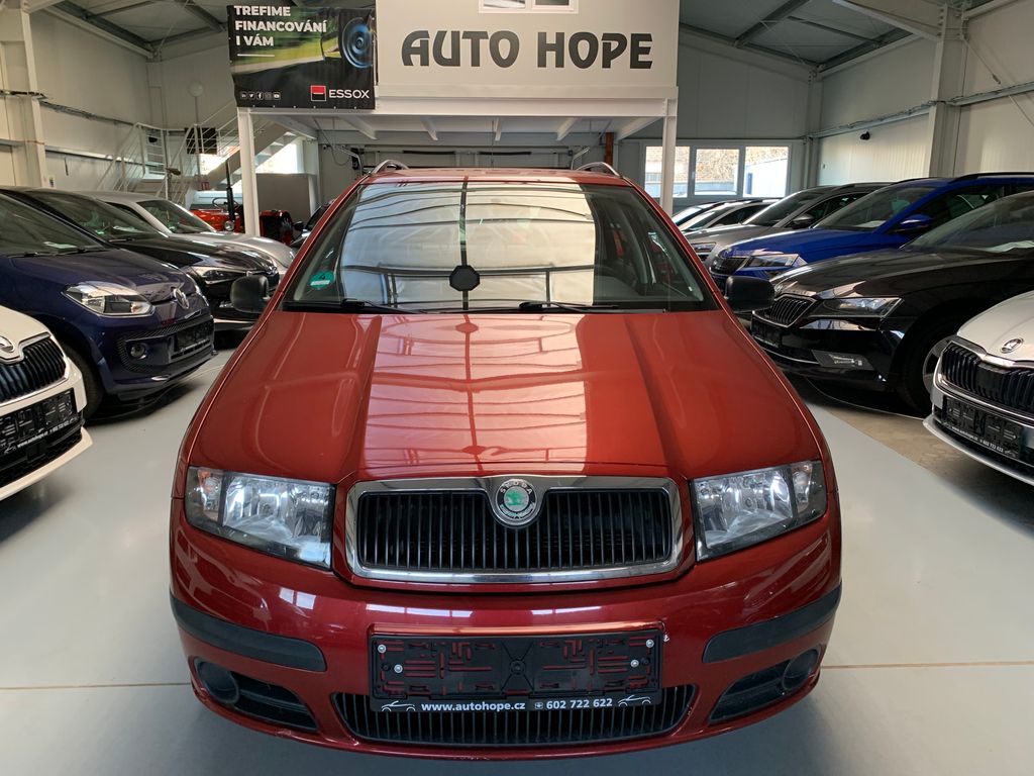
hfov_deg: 67.3
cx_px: 517
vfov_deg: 53.1
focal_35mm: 26
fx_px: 777
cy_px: 388
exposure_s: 1/60
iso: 125
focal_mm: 4.25
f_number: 1.8
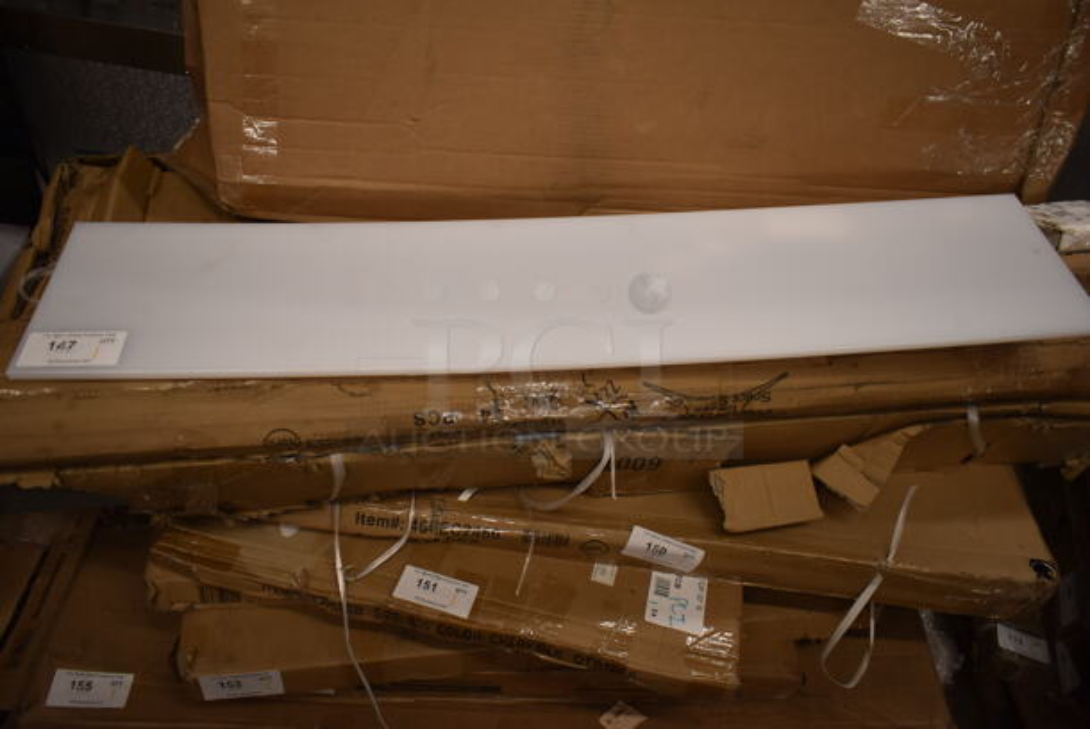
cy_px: 364
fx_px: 818
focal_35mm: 27
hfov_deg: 67.3
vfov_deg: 48.0
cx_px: 545
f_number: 3.5
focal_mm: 18
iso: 500
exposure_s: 1/125
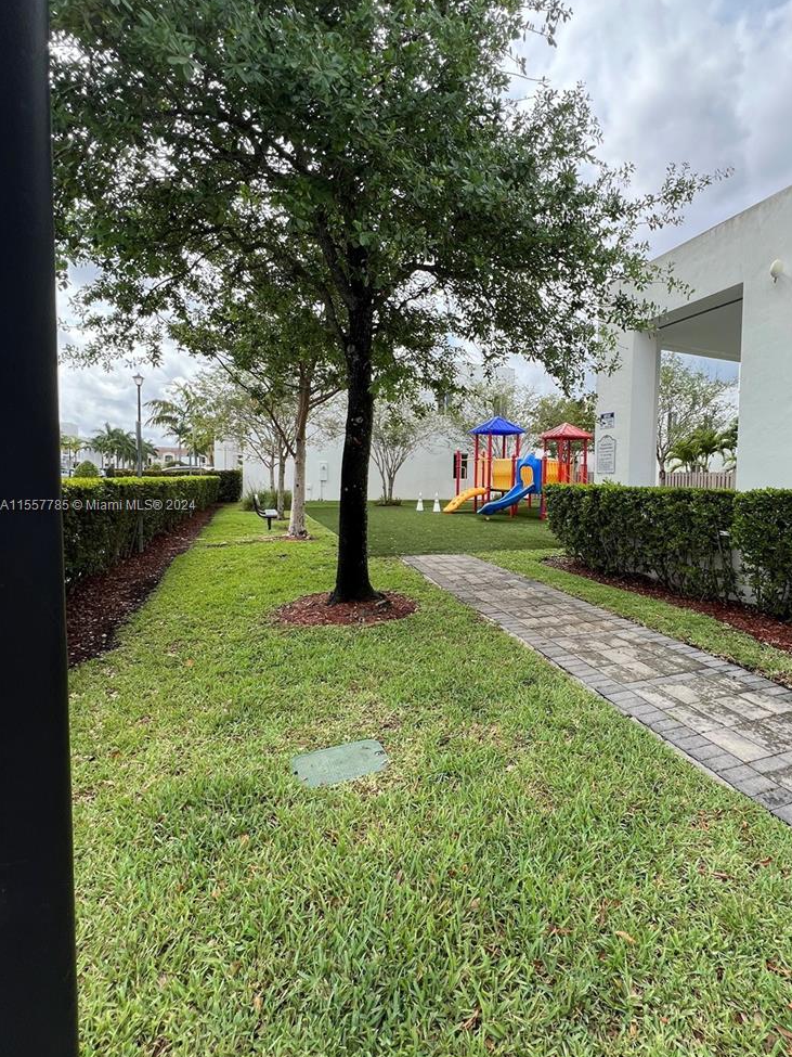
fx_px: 488
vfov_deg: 94.5
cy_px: 506
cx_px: 485
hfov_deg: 77.0
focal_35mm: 16
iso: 32
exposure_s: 1/633
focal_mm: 1.57
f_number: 1.8
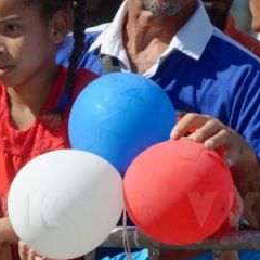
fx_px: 7215
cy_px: 78
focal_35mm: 849
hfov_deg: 2.1
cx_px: 23
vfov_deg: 2.1
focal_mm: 200
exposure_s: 1/640
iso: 200
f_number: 8
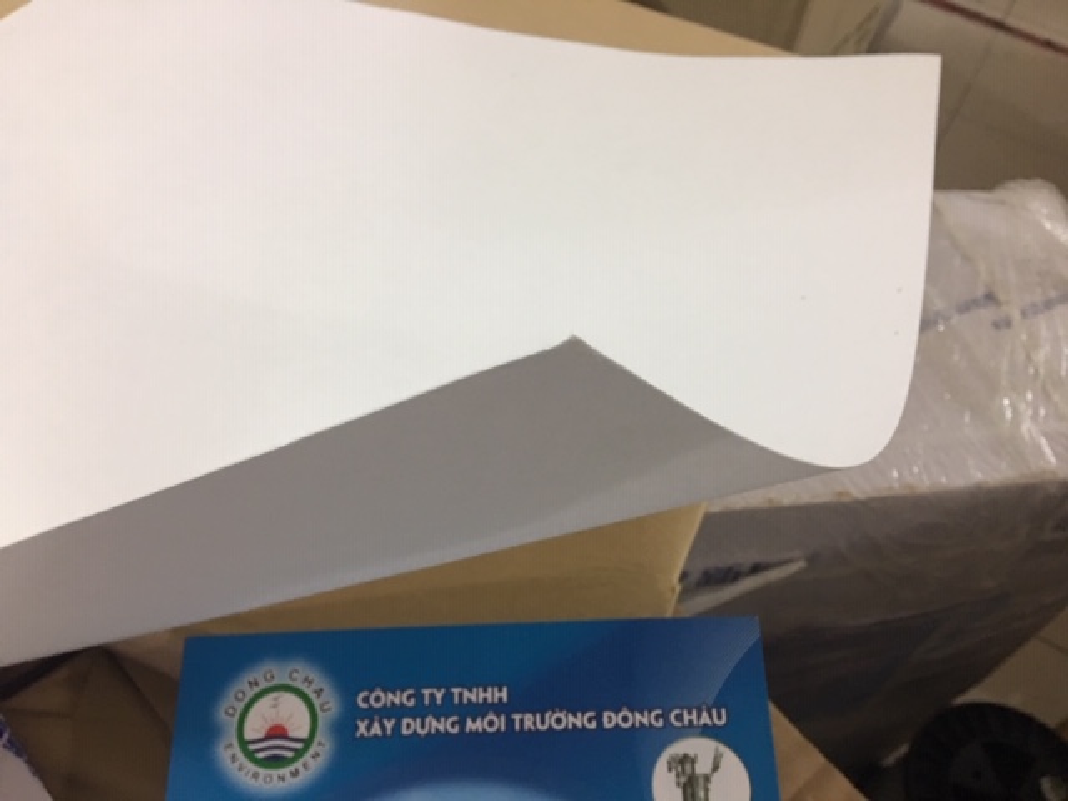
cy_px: 400
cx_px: 534
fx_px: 895
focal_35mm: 29
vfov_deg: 48.2
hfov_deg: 61.7
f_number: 2.2
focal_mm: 4.15
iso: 100
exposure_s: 1/10
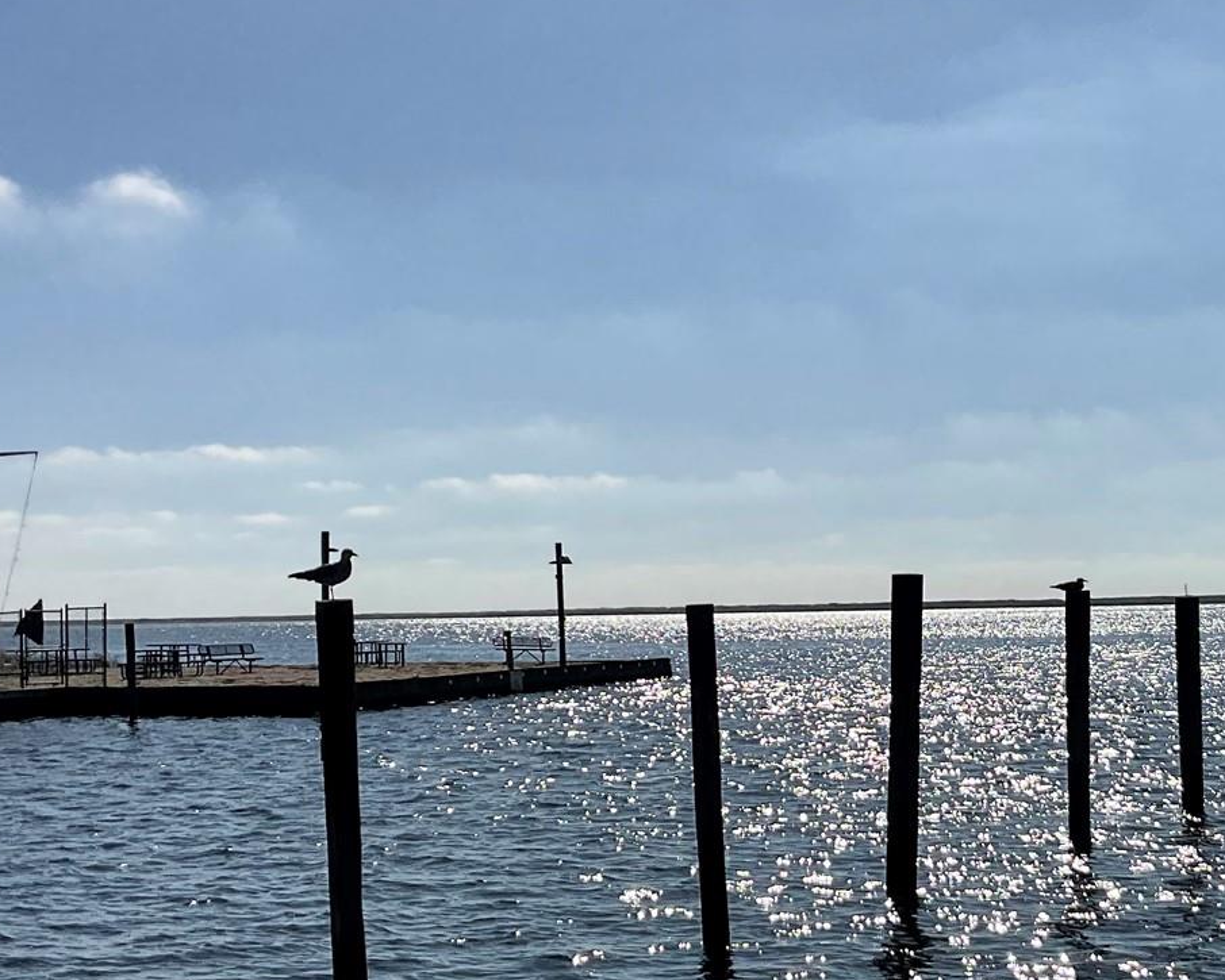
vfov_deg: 23.8
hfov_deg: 29.3
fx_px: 2321
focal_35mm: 64
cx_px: 865
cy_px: 574
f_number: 1.8
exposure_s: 1/8621
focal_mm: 3
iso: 16
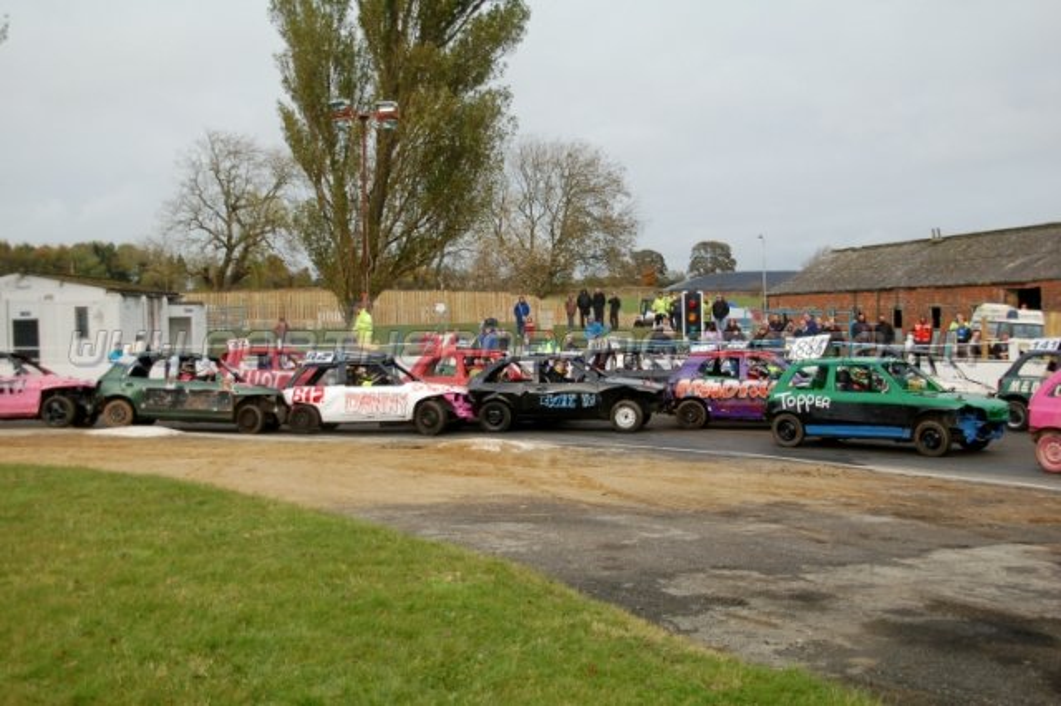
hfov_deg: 42.3
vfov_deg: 28.9
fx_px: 1370
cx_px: 530
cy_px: 353
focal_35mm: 46
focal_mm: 31
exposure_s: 1/500
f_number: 4.5
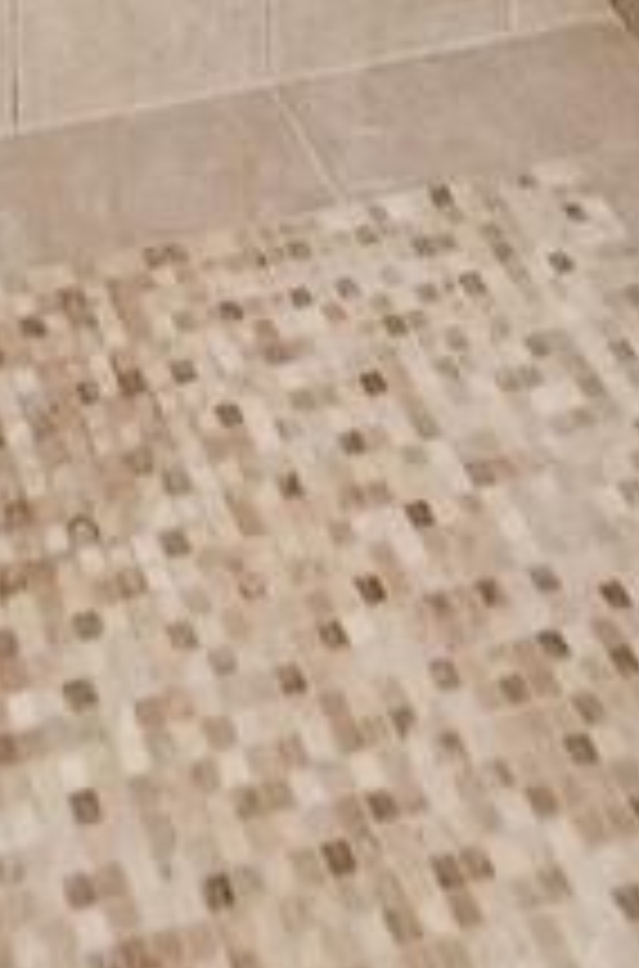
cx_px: -308
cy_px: -1409
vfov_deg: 14.8
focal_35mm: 67
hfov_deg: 18.1
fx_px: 1795
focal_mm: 8
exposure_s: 1/40
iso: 320
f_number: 7.1
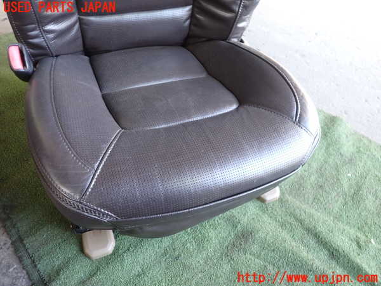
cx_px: 190
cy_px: 143
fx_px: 275
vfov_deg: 54.9
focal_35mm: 25
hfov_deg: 69.4
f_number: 2
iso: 200
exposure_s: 1/50
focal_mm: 4.5
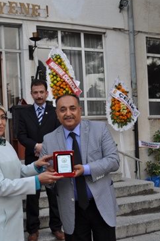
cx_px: 67
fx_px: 321
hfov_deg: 28.0
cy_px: 141
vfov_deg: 41.0
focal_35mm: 48
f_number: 5.6
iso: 200
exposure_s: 1/125
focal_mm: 26
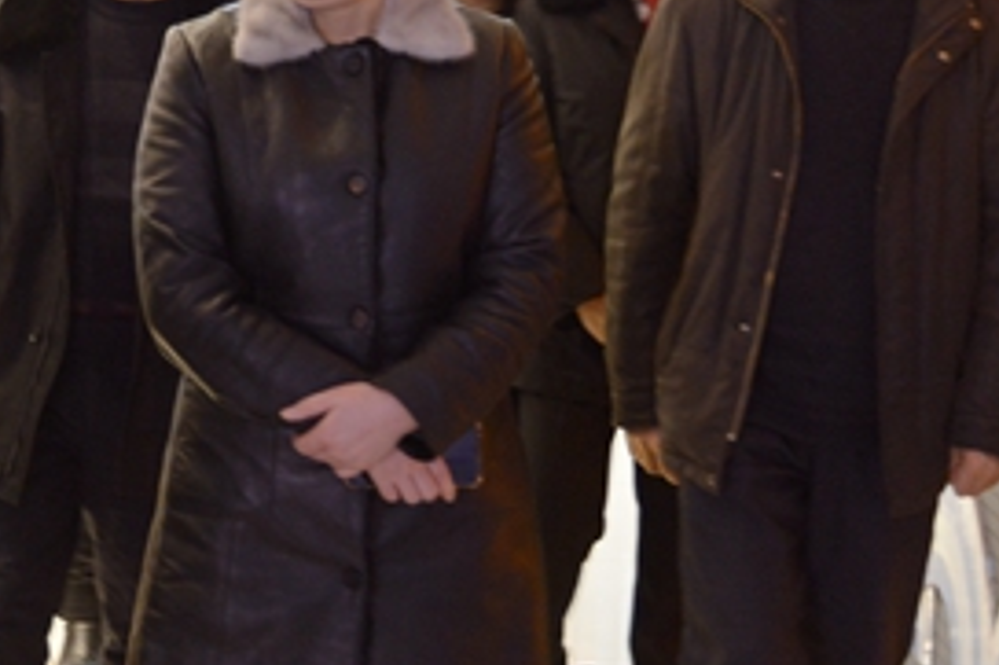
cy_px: 213
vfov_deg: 12.9
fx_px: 2940
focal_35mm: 106
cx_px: 297
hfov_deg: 19.2
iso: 2500
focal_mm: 48
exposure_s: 1/50
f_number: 4.8
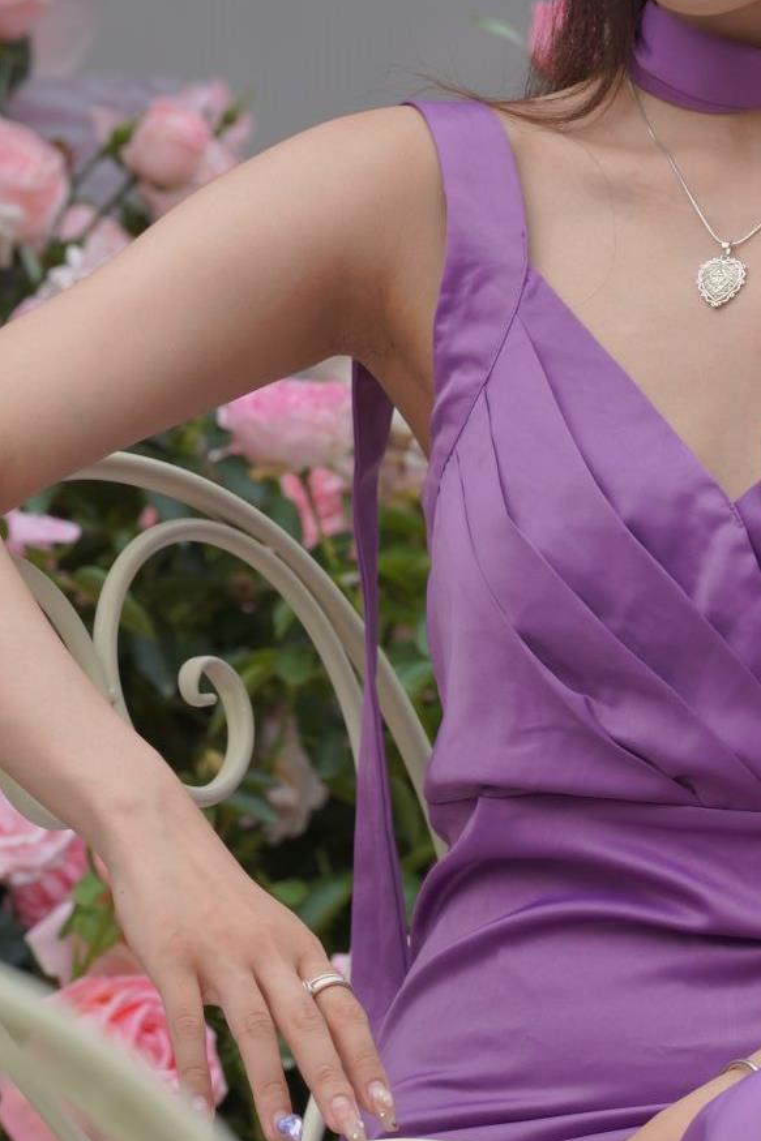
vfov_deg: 4.7
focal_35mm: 440
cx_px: 633
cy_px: 499
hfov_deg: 3.1
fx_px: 13956
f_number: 5
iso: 400
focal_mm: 135
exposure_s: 1/500
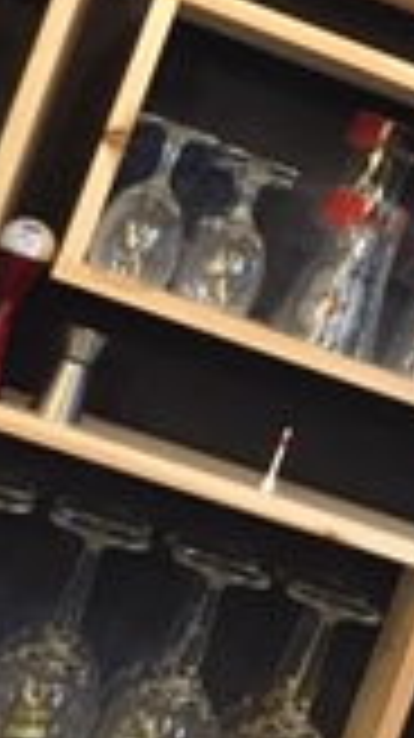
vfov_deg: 17.4
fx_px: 2405
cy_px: 333
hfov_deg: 9.3
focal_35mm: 123
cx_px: 770
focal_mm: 4.15
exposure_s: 1/17
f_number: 2.2
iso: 250
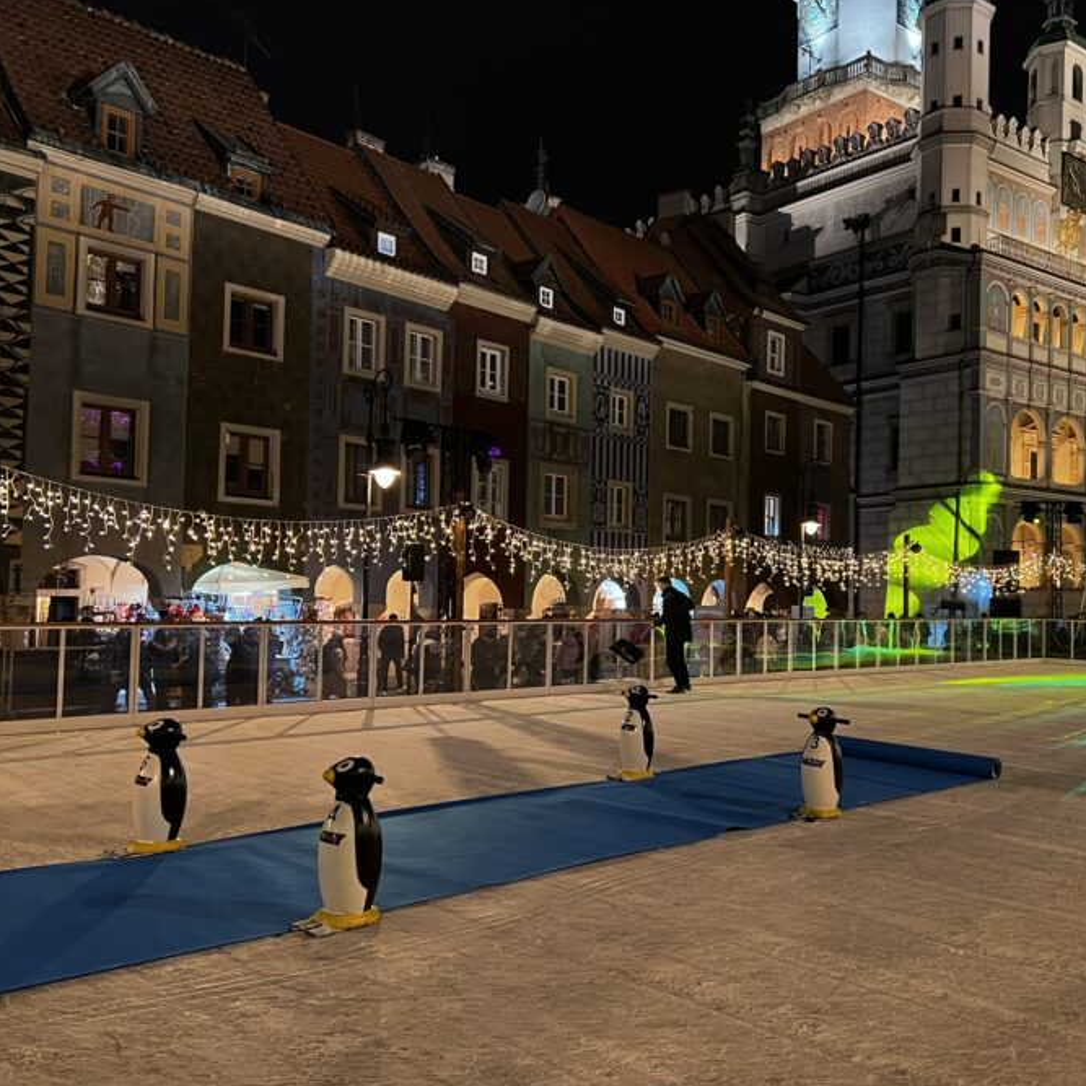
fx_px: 1100
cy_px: 543
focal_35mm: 31
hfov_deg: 52.2
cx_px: 651
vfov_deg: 52.5
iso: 500
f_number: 1.5
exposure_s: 1/50
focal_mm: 5.7
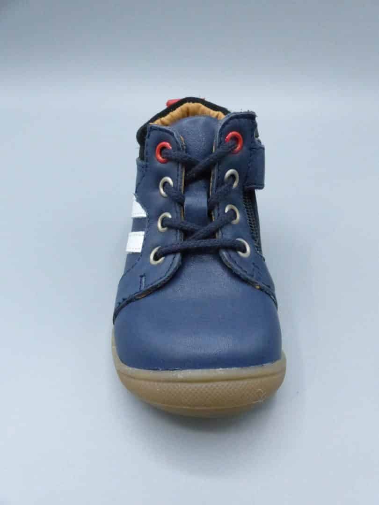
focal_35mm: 25
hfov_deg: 54.9
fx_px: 365
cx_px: 190
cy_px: 252
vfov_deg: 69.4
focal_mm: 4.5
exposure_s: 1/1600
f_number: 4.5
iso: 1600
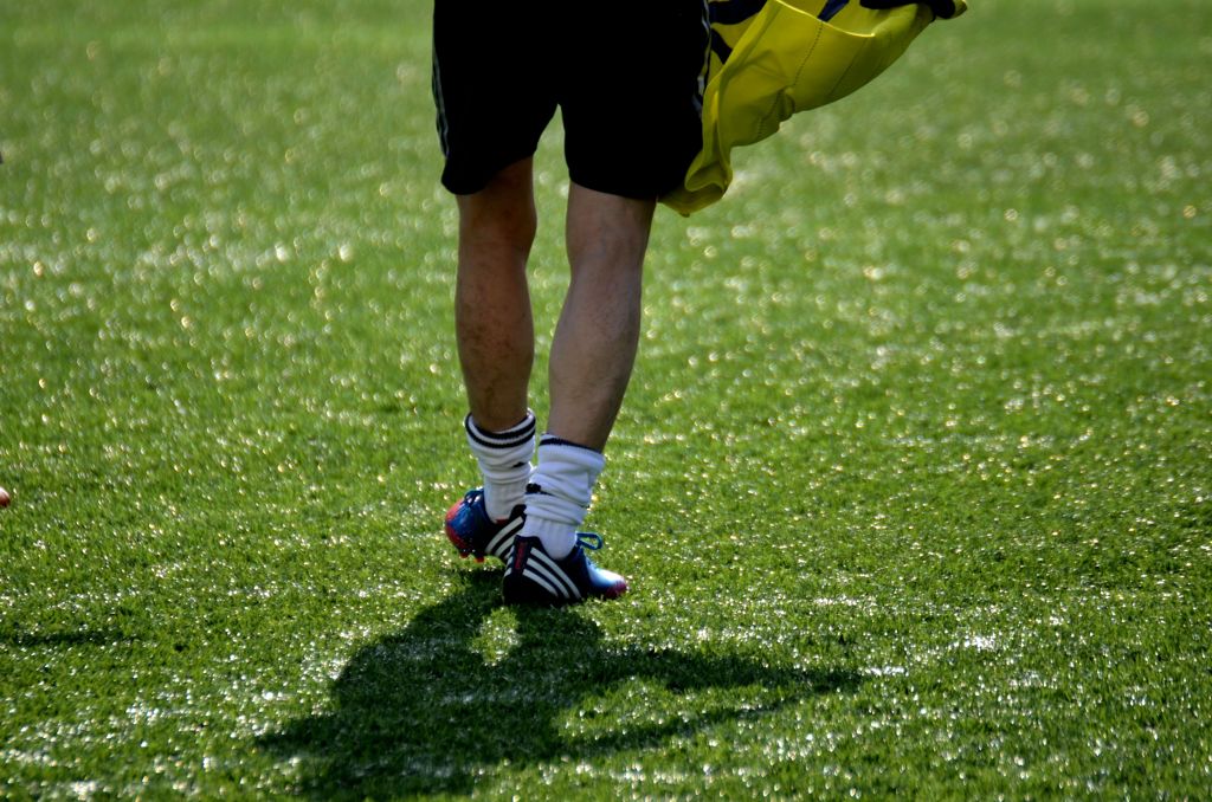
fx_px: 15117
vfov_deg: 3.0
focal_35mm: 450
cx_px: 606
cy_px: 401
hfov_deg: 4.6
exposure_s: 1/1250
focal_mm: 300
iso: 320
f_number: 5.6
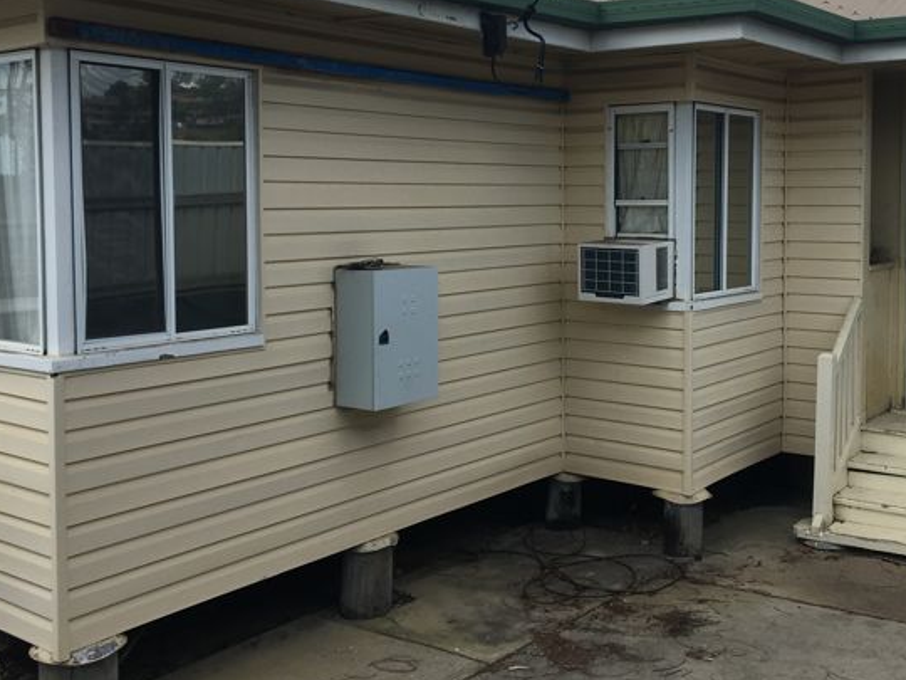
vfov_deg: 33.4
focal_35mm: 43
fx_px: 1125
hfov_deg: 43.7
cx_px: 518
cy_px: 250
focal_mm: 4.15
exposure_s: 1/1508
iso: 25
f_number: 2.2
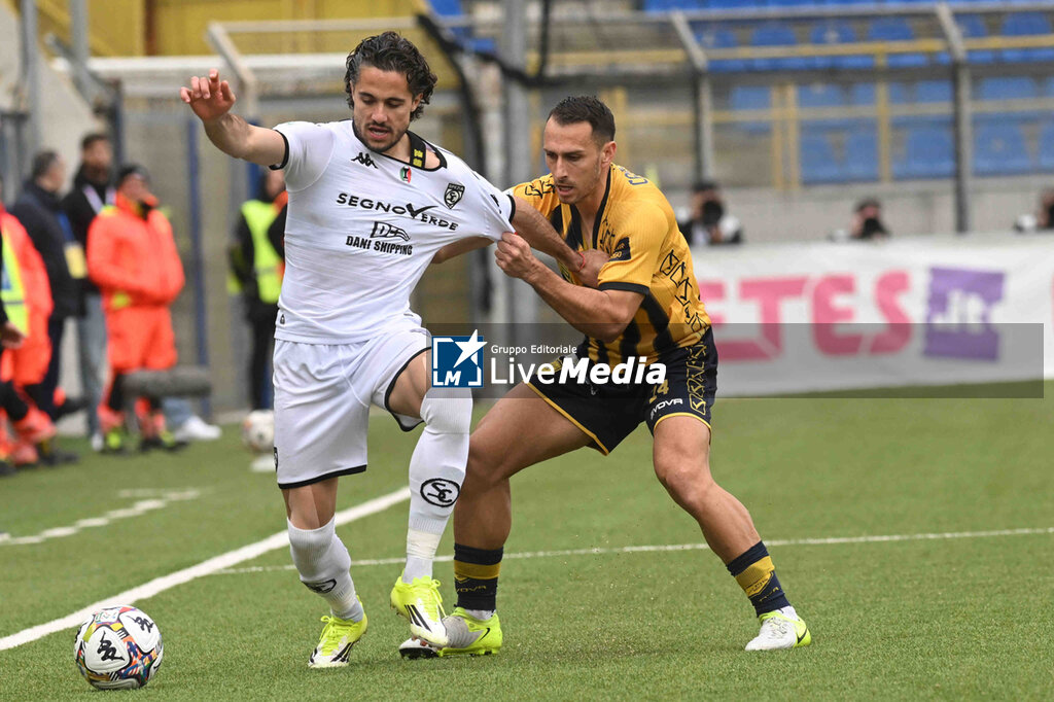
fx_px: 8780
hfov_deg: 6.9
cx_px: 527
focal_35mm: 300
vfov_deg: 4.6
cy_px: 351
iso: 1000
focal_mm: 300
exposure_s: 1/1250
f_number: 7.1
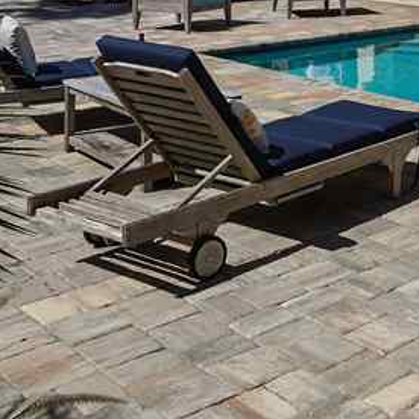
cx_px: 533
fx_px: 863
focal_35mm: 63
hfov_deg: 24.2
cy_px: -86
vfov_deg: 24.7
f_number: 8
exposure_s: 1/1000
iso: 160
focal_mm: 16
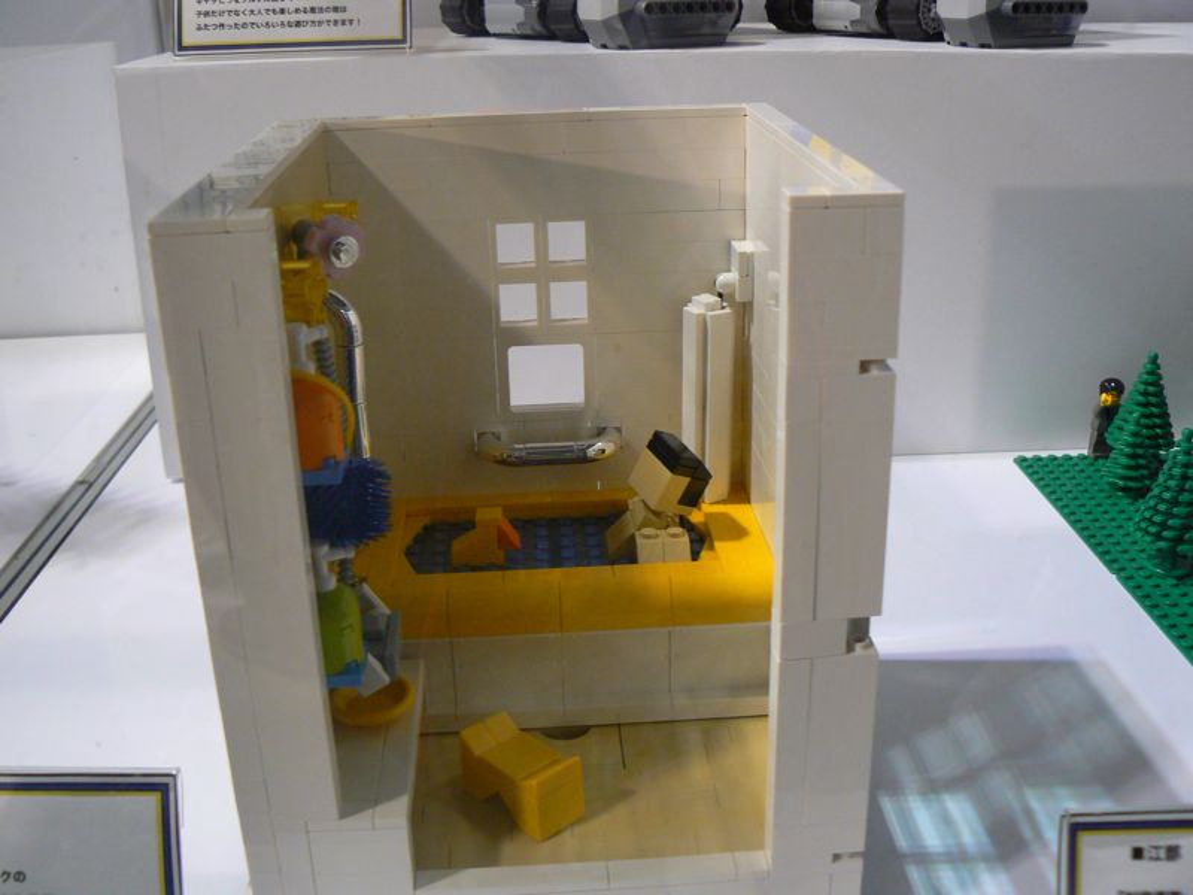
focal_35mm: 36
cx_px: 596
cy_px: 448
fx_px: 1241
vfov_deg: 39.7
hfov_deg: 51.4
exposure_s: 1/30
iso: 200
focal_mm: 6
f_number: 2.8
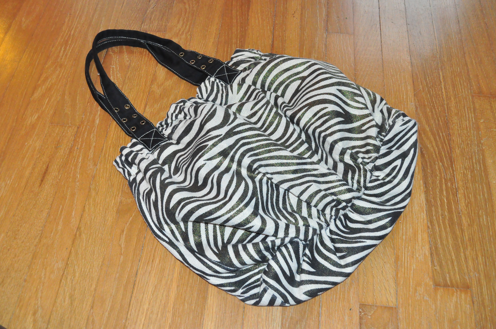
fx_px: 495
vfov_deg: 36.8
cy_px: 164
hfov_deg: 53.2
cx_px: 248
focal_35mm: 36
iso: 3200
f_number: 5.6
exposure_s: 1/125
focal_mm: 24
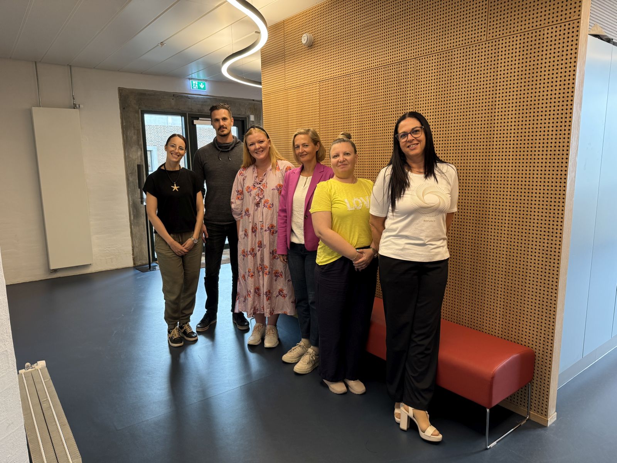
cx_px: 308
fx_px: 428
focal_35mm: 24
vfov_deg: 56.8
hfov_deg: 71.6
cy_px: 232
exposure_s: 1/50
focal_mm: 6.76
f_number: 1.78
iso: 160
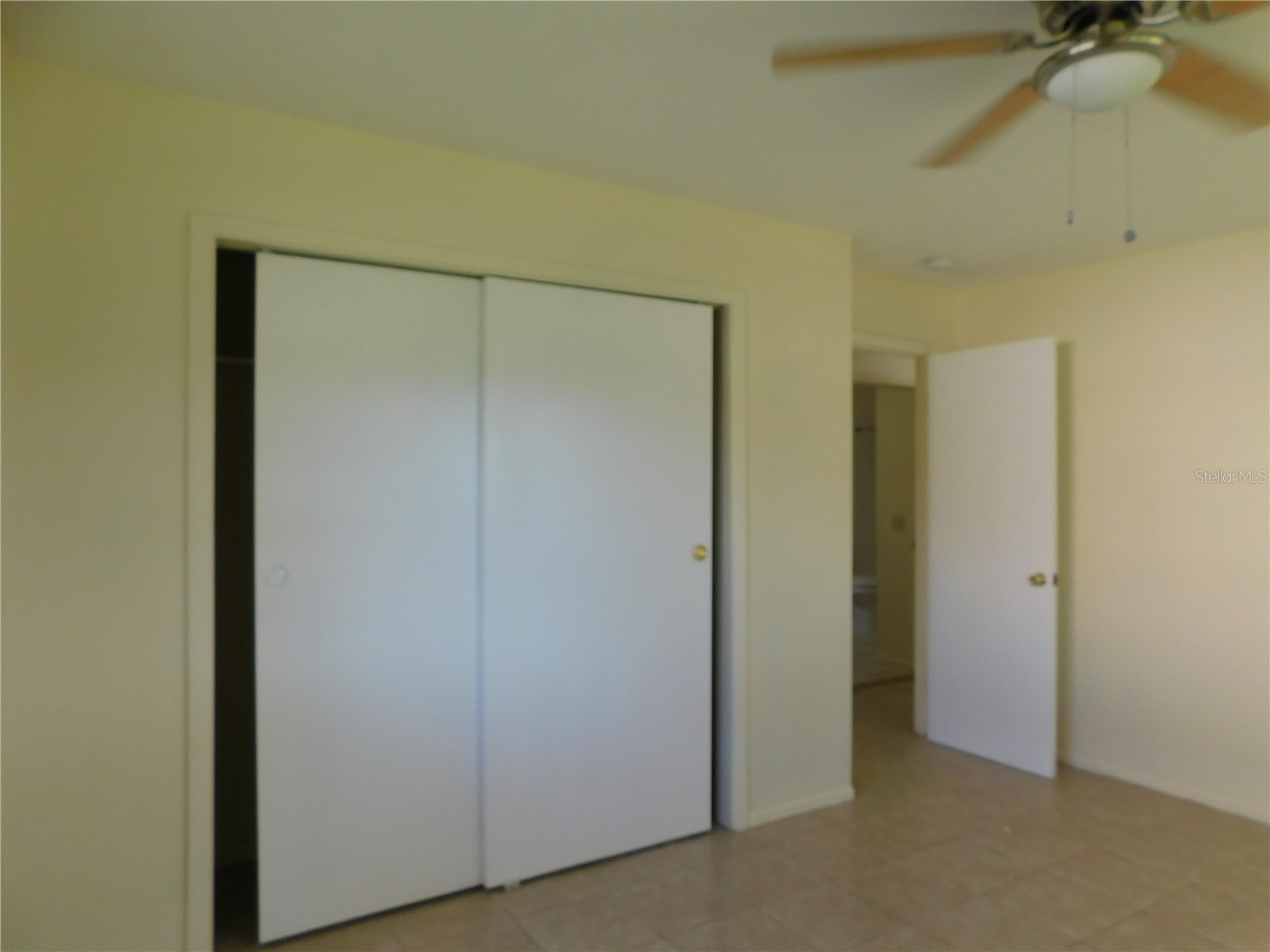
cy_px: 476
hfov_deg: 73.9
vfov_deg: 58.9
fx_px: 844
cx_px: 635
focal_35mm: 23
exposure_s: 1/80
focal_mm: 4
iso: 125
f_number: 3
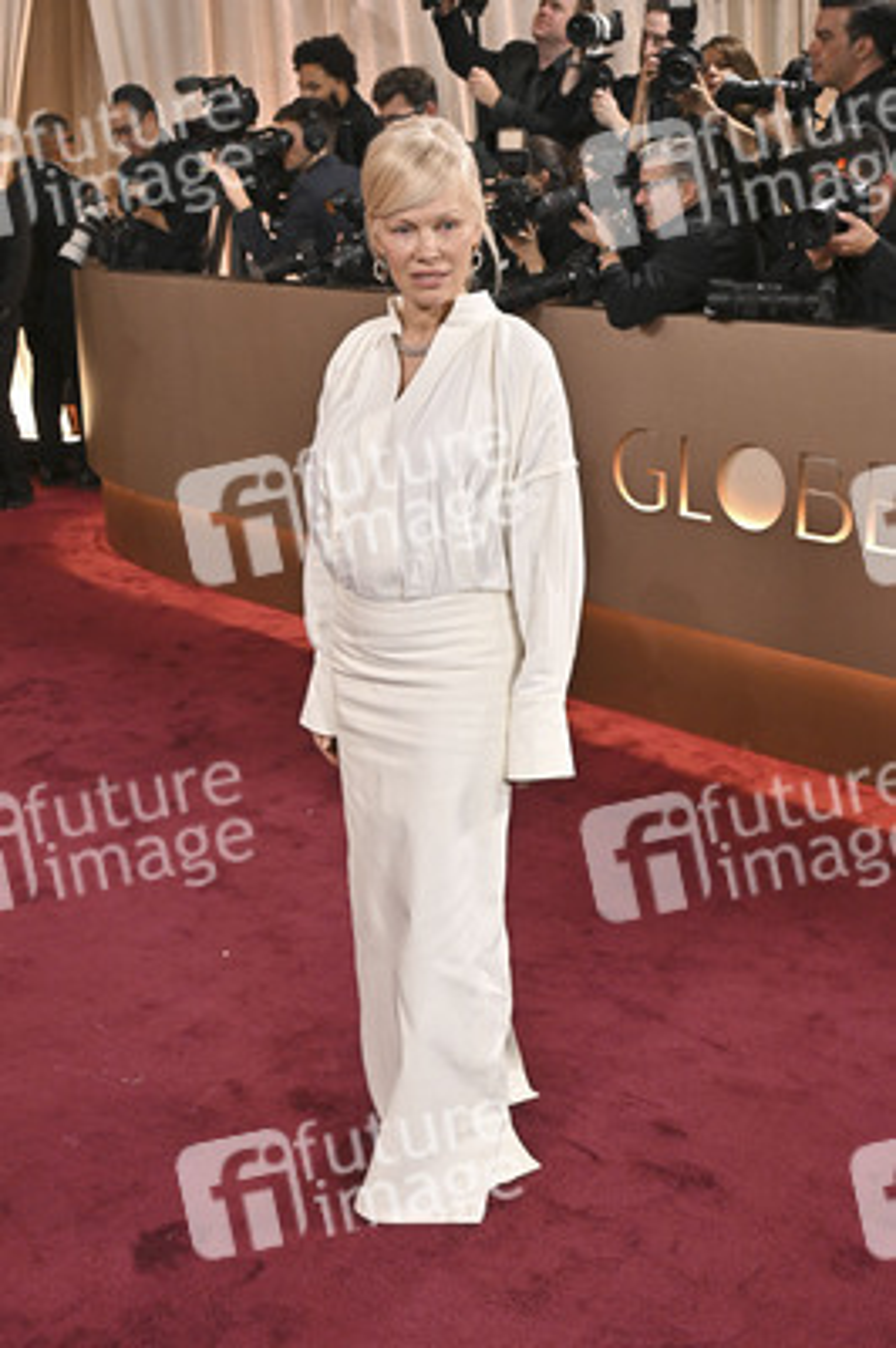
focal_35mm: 39
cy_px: 674
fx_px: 1458
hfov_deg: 34.2
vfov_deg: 49.6
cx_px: 448
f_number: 5.6
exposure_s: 1/320
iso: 2500
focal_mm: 39
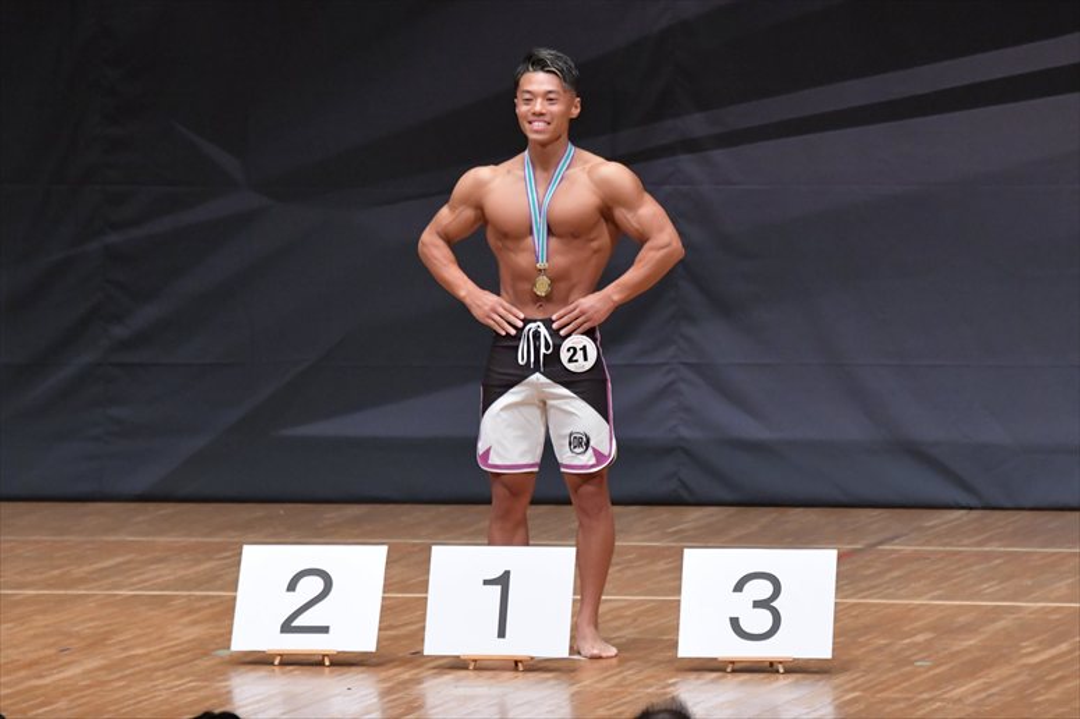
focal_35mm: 285
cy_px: 360
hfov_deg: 7.2
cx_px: 540
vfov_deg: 4.8
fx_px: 8546
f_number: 5.6
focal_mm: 190
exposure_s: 1/400
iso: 6400
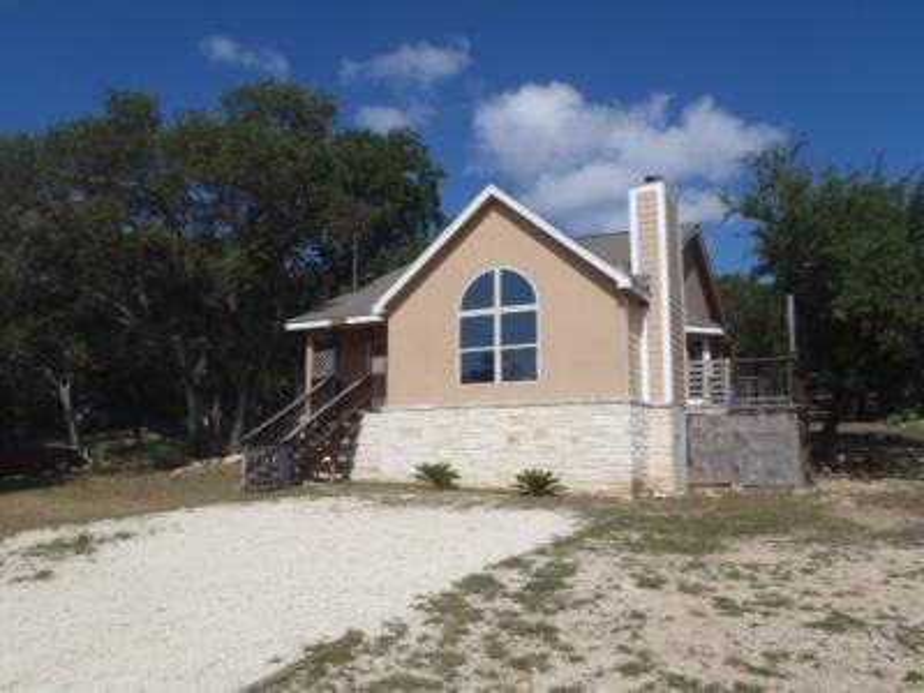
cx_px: 462
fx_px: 747
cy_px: 346
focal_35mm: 28
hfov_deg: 63.4
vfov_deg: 49.7
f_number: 3.9
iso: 80
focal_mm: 5
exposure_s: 1/1250
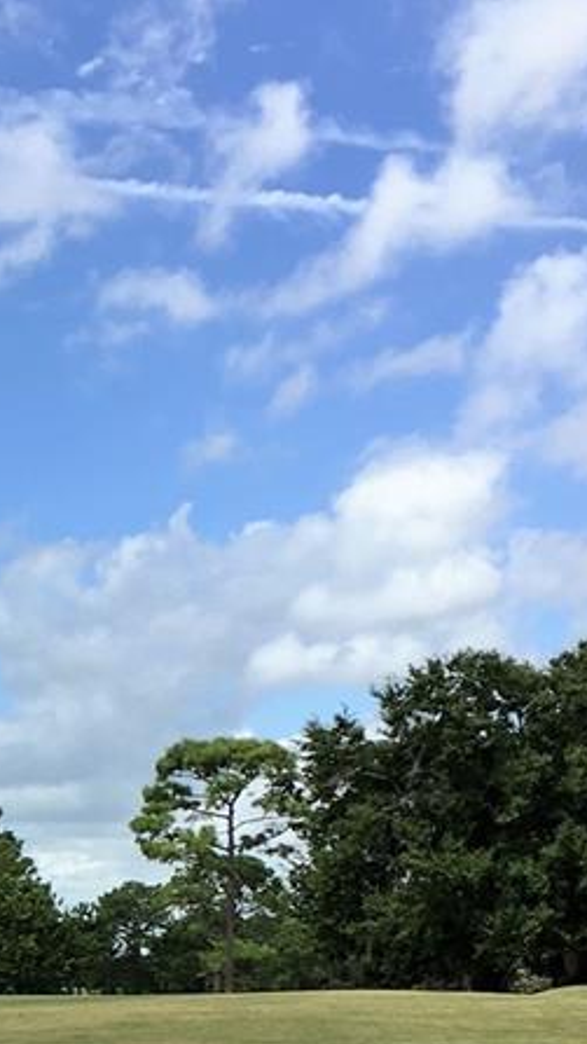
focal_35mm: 85
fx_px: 2351
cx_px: -296
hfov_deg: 13.4
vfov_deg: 23.5
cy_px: 1140
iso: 25
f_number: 2.2
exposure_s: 1/1374
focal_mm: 4.15
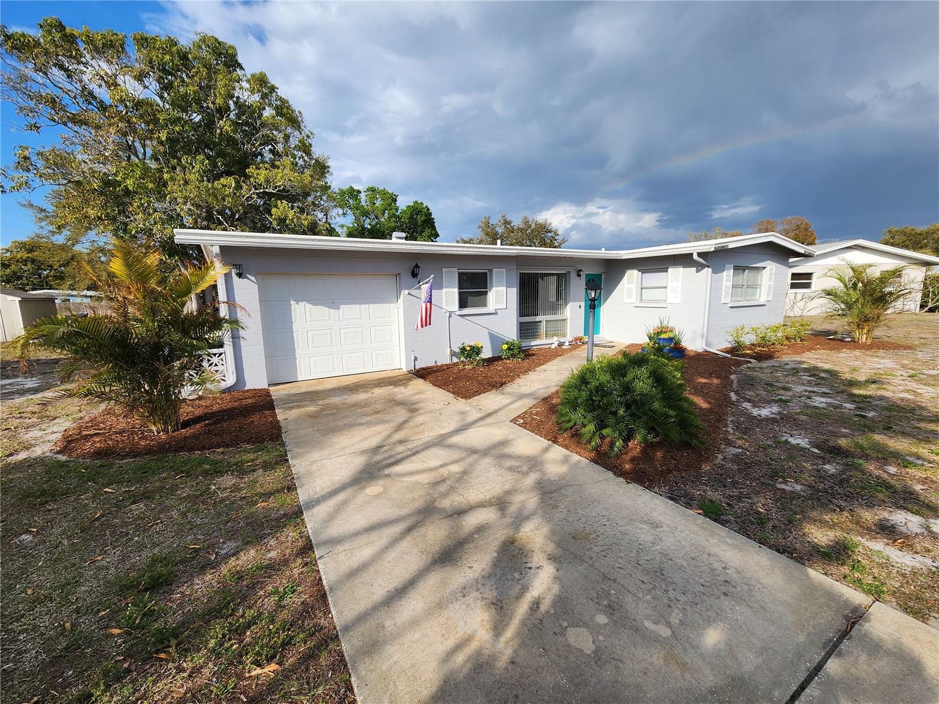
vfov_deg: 89.9
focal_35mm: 13
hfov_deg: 106.2
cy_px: 352
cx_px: 470
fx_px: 353
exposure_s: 1/1601
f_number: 2.2
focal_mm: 2.2
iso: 50
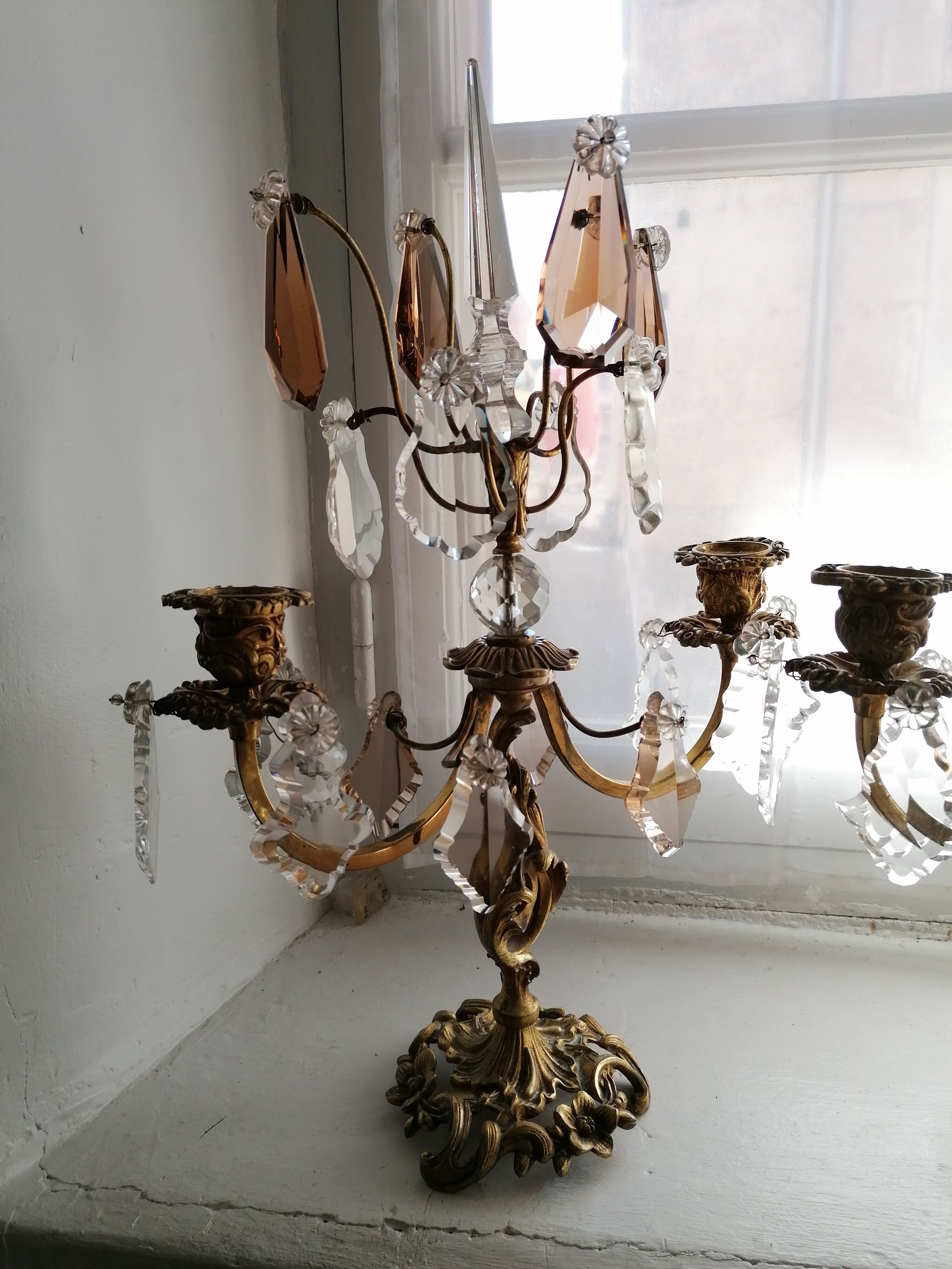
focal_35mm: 27
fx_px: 990
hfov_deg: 51.4
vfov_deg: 65.3
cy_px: 634
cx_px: 476
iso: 50
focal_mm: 4.75
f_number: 1.8
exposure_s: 1/120
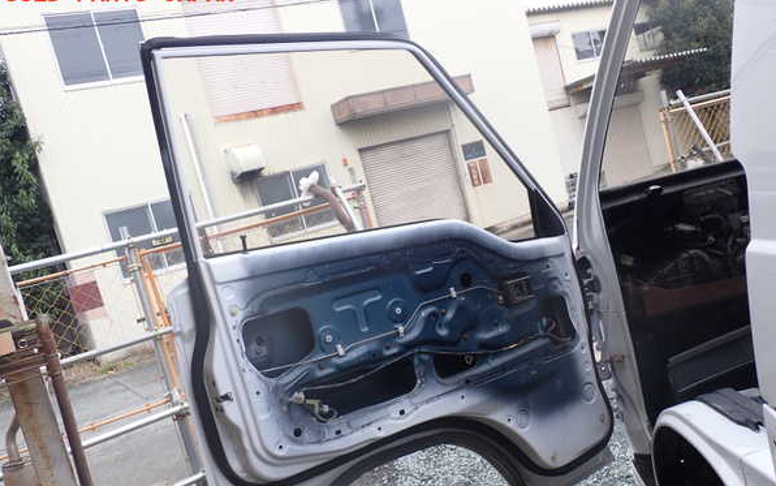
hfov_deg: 59.6
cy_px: 270
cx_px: 388
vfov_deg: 39.4
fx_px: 677
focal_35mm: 32
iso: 100
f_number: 3.2
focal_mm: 5.4
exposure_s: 1/100
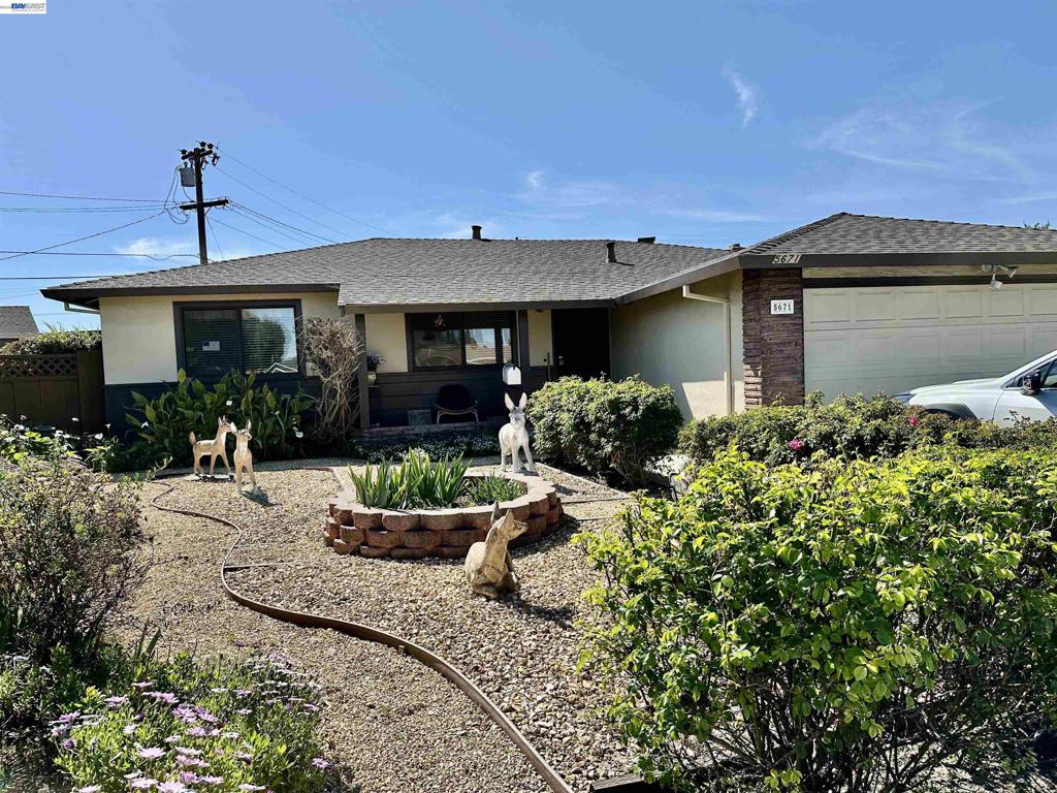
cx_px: 528
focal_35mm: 24
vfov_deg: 56.8
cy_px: 396
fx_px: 733
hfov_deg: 71.6
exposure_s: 1/4348
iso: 80
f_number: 1.78
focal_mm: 6.86
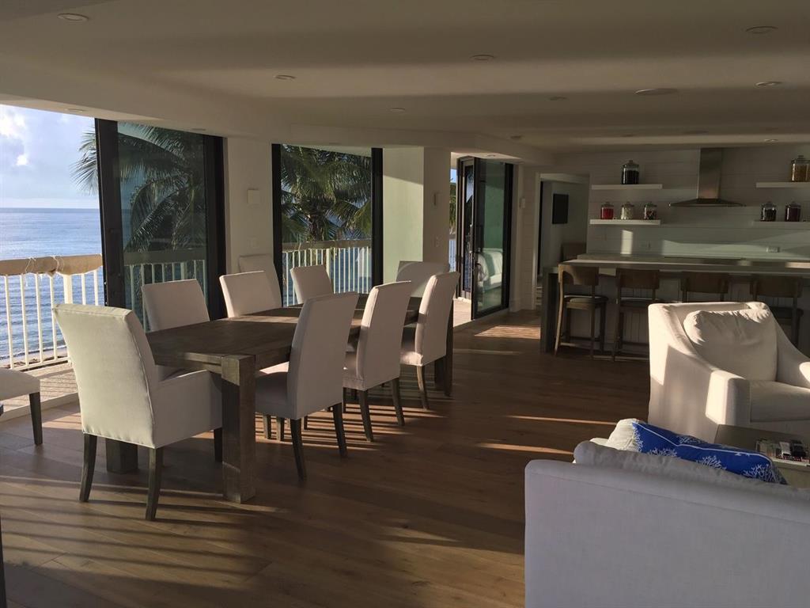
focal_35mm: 29
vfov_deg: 48.2
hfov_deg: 61.7
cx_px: 405
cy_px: 304
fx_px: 679
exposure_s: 1/582
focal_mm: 4.15
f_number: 2.2
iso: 25
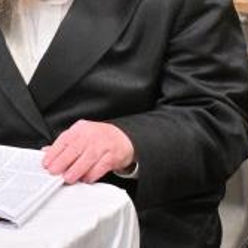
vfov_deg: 13.2
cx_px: -257
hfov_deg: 12.3
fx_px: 1013
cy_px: -115
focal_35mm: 125
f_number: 4
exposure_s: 1/200
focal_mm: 24
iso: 1600
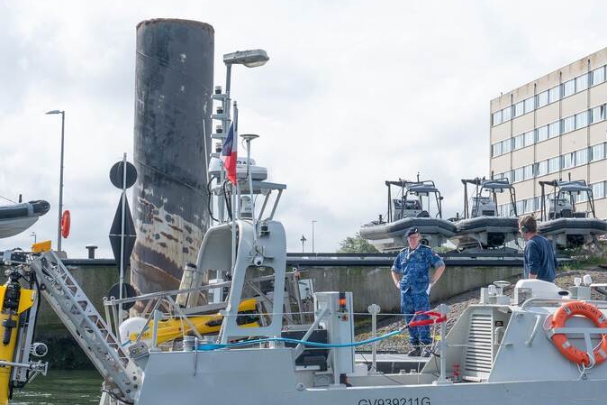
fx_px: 1500
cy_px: 225
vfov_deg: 15.3
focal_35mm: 89
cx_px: 433
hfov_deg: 22.7
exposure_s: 1/400
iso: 400
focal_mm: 48
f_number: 11
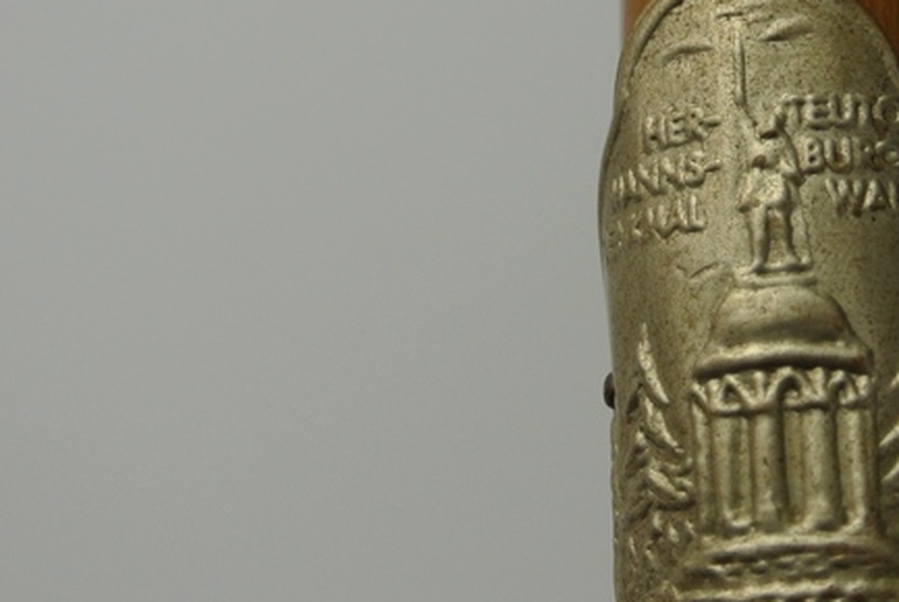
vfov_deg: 15.2
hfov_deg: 22.3
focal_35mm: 90
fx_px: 2251
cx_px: 718
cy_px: 302
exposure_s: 1/125
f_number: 4
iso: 280
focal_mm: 14.5
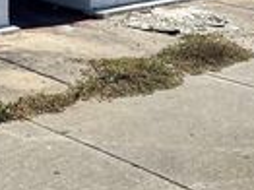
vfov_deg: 13.4
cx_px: 54
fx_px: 726
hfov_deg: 19.7
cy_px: -152
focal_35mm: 99
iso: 50
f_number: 1.6
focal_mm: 5.1
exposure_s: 1/4149
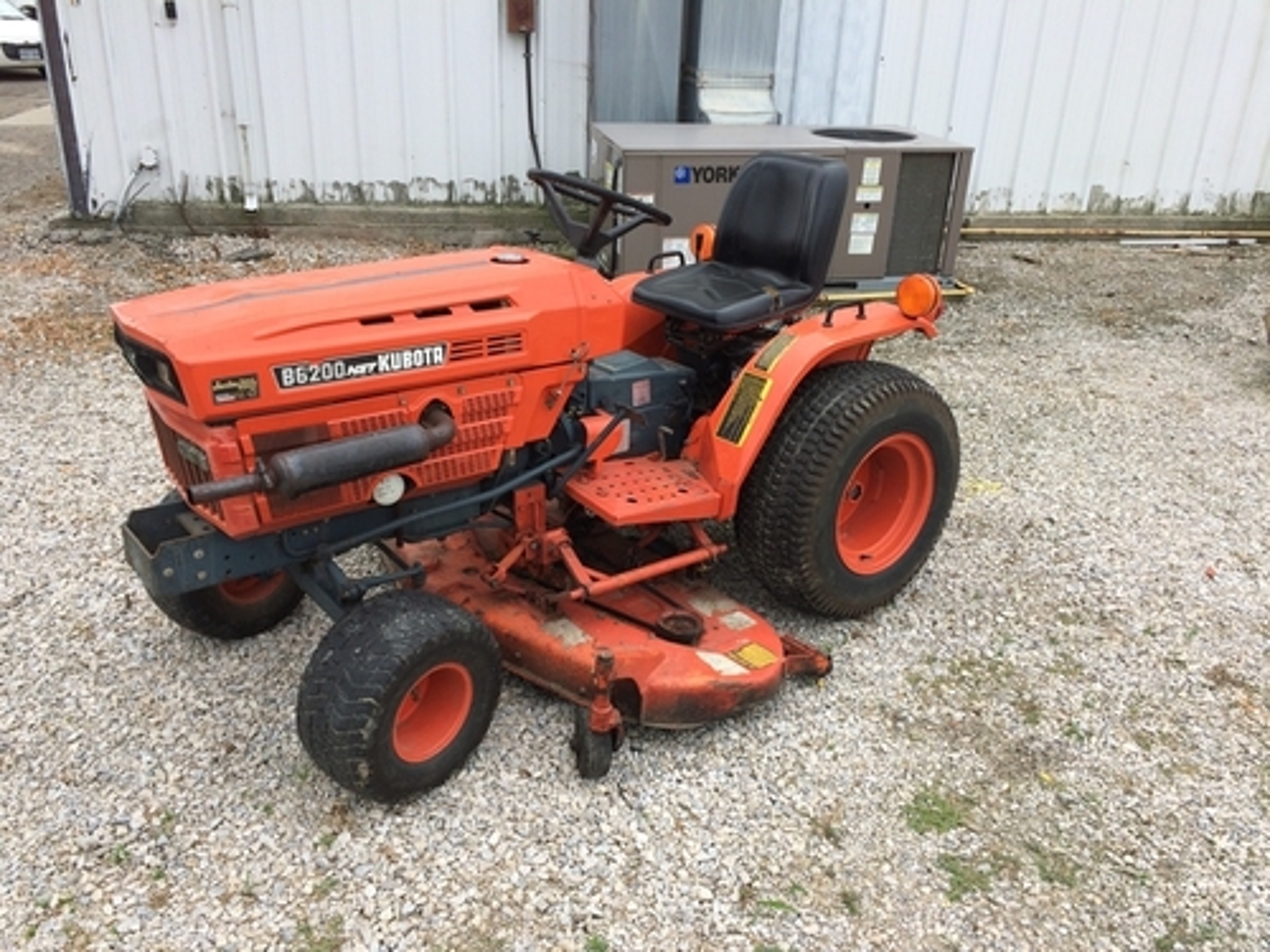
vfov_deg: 48.2
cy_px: 476
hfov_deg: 61.7
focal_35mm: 29
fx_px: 1064
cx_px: 635
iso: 32
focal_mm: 4.15
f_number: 2.2
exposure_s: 1/789
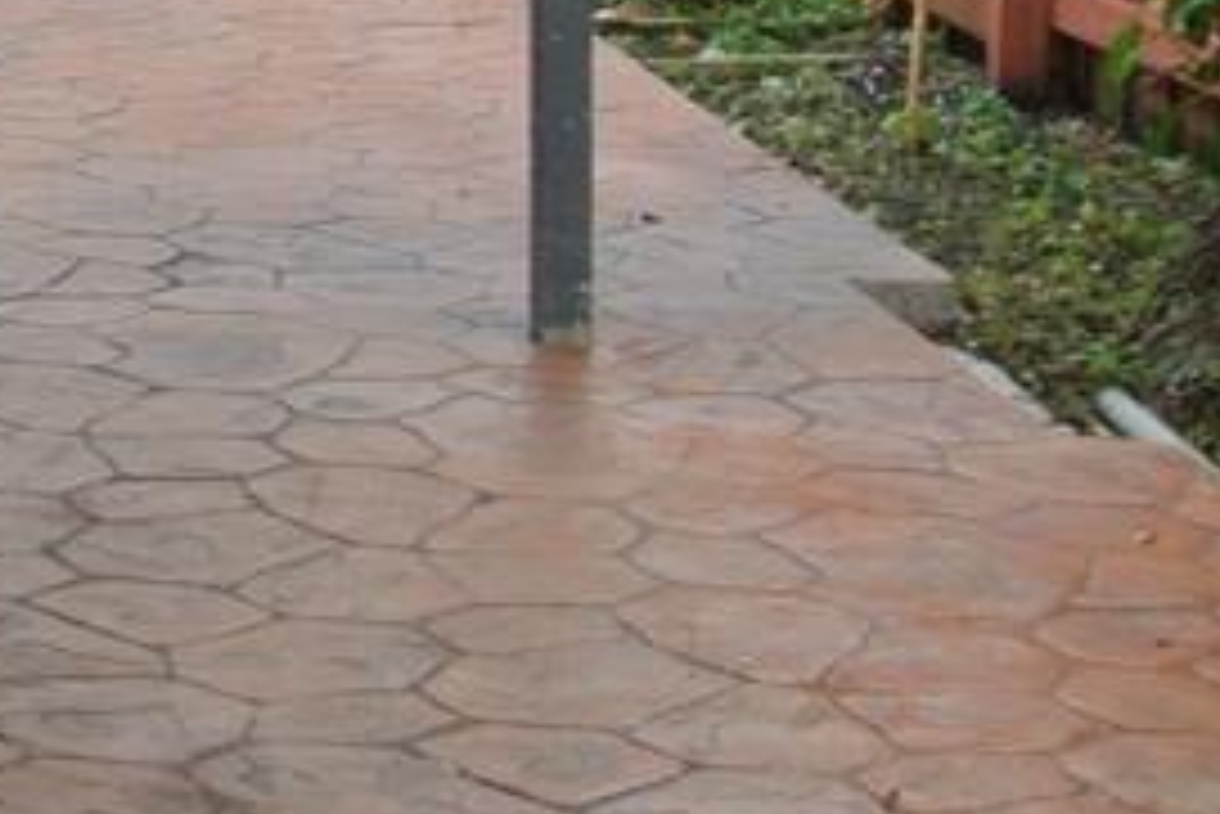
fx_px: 5289
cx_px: -799
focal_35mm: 156
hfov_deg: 12.3
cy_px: -382
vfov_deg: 8.6
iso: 320
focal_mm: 14.5
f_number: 4
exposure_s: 1/60
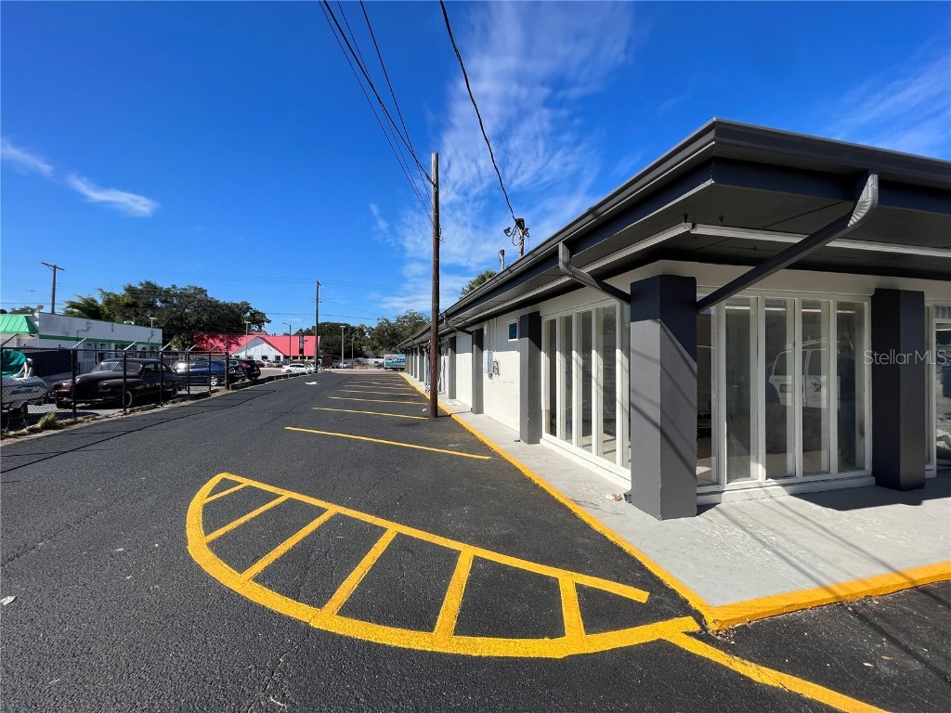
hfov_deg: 106.2
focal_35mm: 13
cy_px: 356
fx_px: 357
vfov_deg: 89.9
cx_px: 476
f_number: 1.8
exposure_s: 1/2137
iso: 32
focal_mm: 1.57
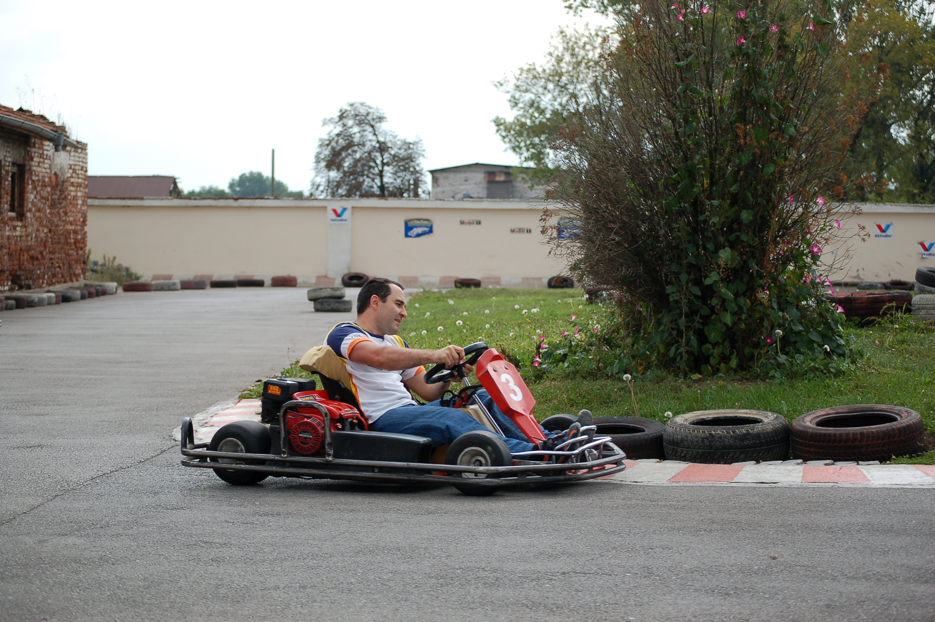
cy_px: 311
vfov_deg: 16.5
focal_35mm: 82
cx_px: 468
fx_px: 2141
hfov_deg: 24.6
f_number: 4
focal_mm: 55
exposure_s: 1/1000
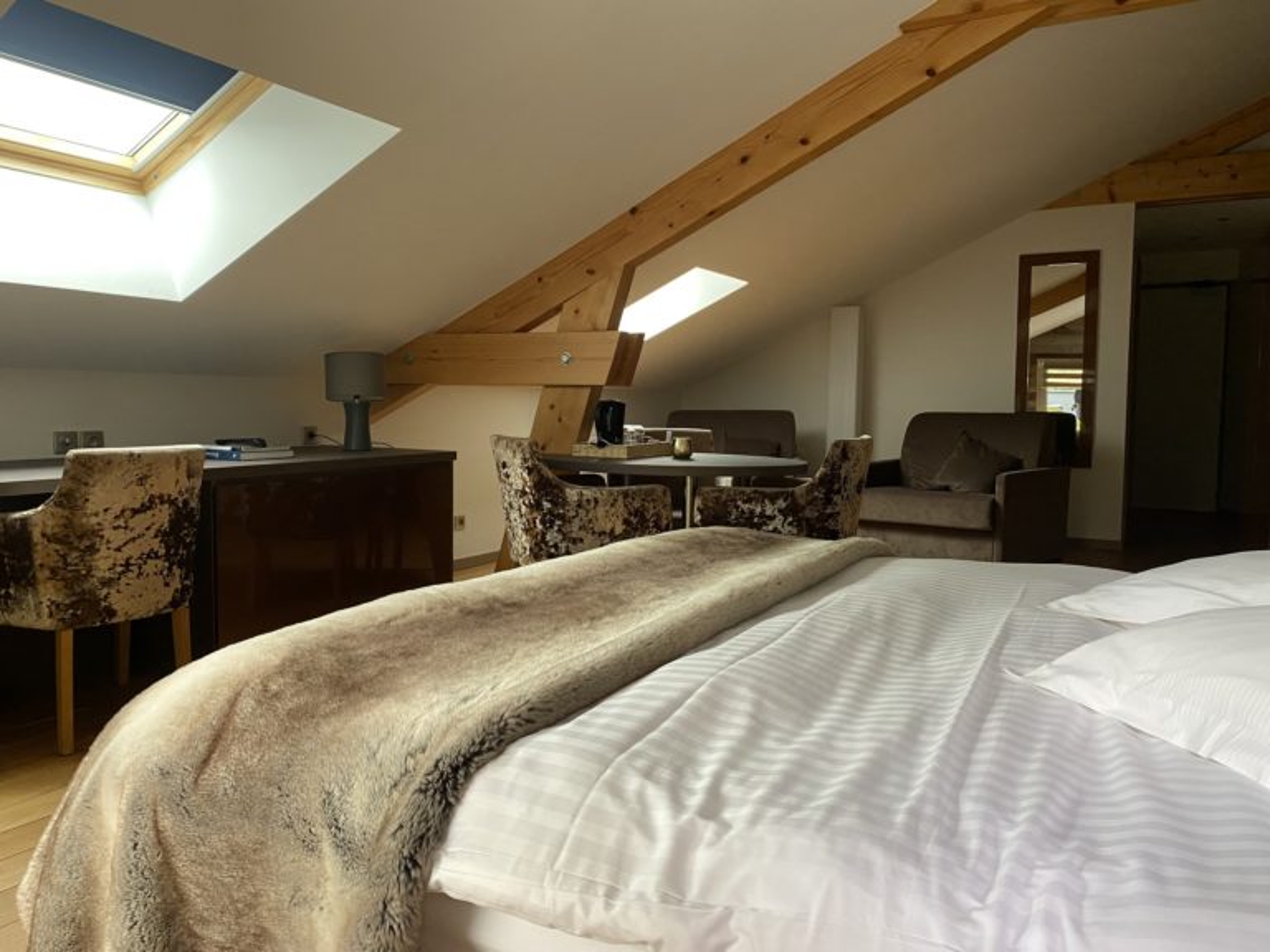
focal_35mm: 26
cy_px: 476
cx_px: 635
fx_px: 954
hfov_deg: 67.3
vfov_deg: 53.1
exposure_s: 1/60
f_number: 1.8
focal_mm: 4.25
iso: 160
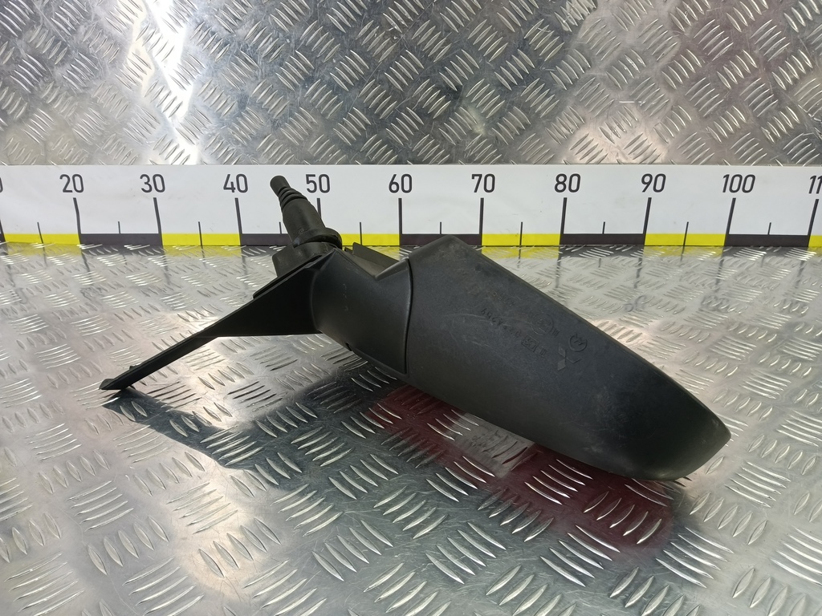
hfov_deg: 73.9
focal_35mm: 23
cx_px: 411
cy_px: 308
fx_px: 546
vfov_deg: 58.9
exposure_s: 1/50
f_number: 1.6
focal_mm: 4.11
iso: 127
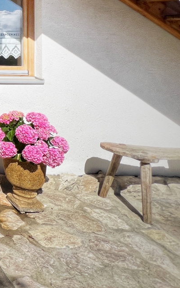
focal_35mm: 32
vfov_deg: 54.1
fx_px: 251
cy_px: 44
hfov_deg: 22.6
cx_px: -142
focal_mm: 1.57
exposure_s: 1/4785
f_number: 1.8
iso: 32
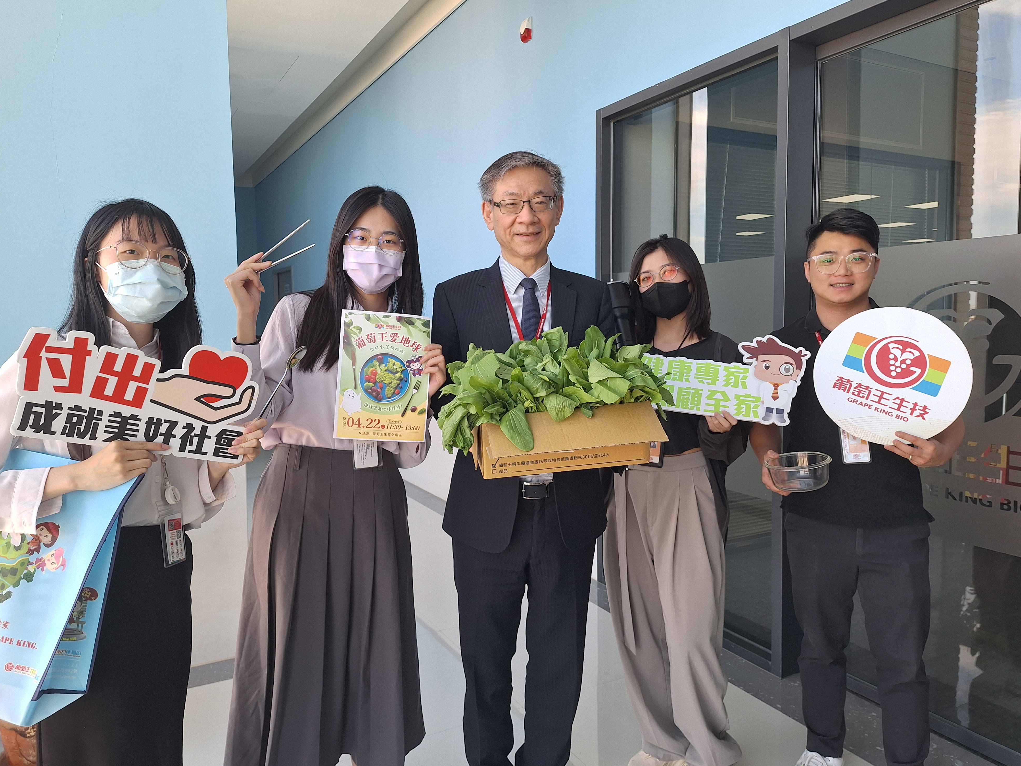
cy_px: 387
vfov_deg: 56.8
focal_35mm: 24
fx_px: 708
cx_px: 506
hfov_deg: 71.6
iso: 40
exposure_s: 1/130
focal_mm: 5.54
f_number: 1.8
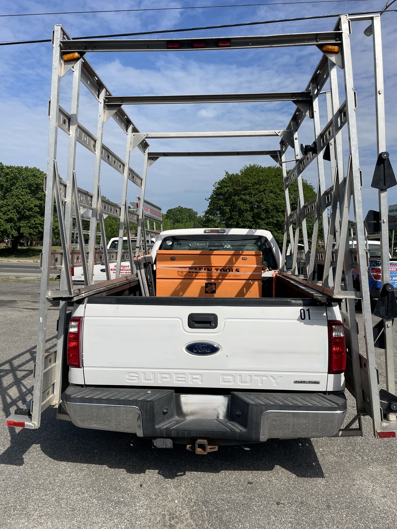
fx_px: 398
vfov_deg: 67.3
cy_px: 264
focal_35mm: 26
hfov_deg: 53.1
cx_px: 198
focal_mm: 4.2
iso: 32
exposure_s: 1/7299
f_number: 1.6
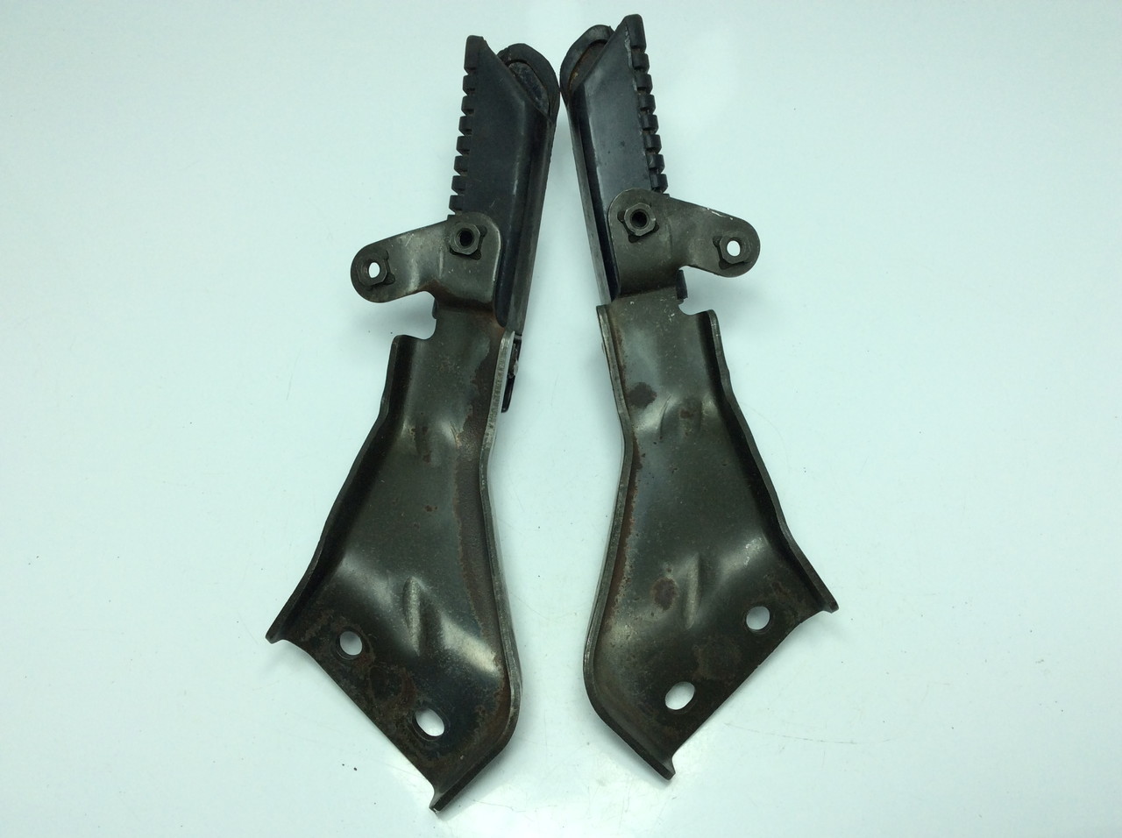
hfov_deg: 56.9
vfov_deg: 44.1
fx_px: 1036
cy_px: 419
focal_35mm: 32
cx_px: 561
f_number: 2.4
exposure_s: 1/465
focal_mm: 3.3
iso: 32
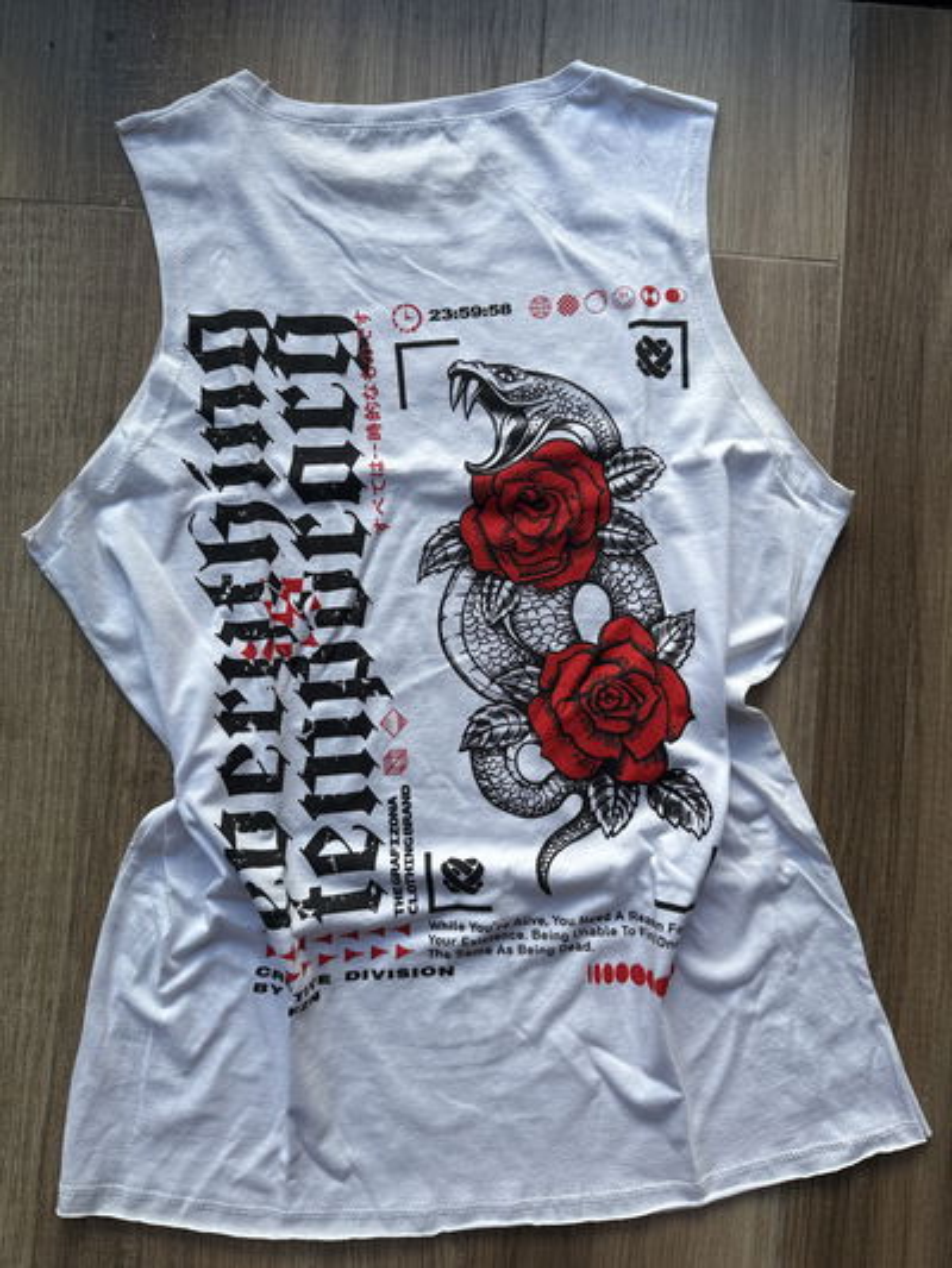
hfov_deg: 56.8
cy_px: 634
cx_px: 476
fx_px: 880
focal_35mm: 24
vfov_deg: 71.6
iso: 80
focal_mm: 6.76
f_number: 1.78
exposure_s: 1/453
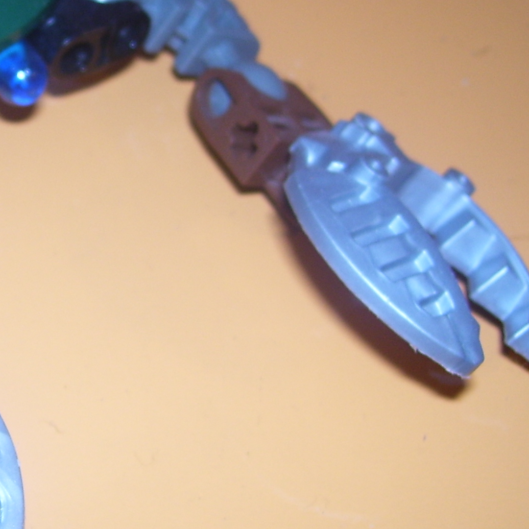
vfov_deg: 22.2
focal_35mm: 78
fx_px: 1349
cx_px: -46
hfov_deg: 21.1
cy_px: 233
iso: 80
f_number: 2.7
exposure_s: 1/60
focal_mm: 6
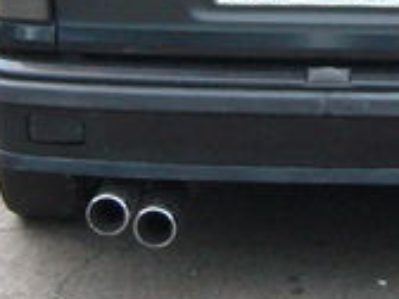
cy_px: 7
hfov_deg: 14.7
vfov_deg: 11.1
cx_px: 352
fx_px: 1533
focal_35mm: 133
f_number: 2.8
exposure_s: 1/8
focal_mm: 5.8
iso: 200
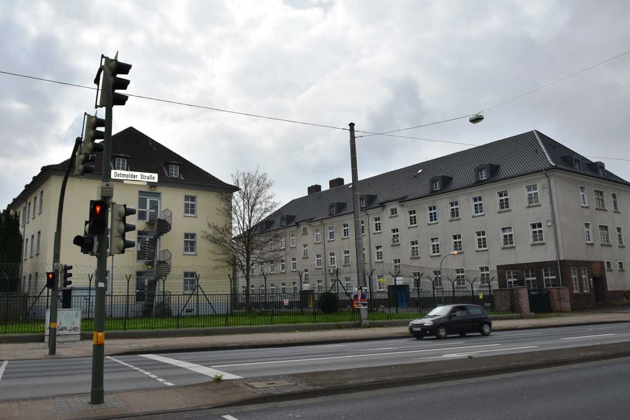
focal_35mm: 27
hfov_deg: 67.4
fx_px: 473
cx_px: 315
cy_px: 210
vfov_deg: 47.9
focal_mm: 18
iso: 100
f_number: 13
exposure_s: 1/200
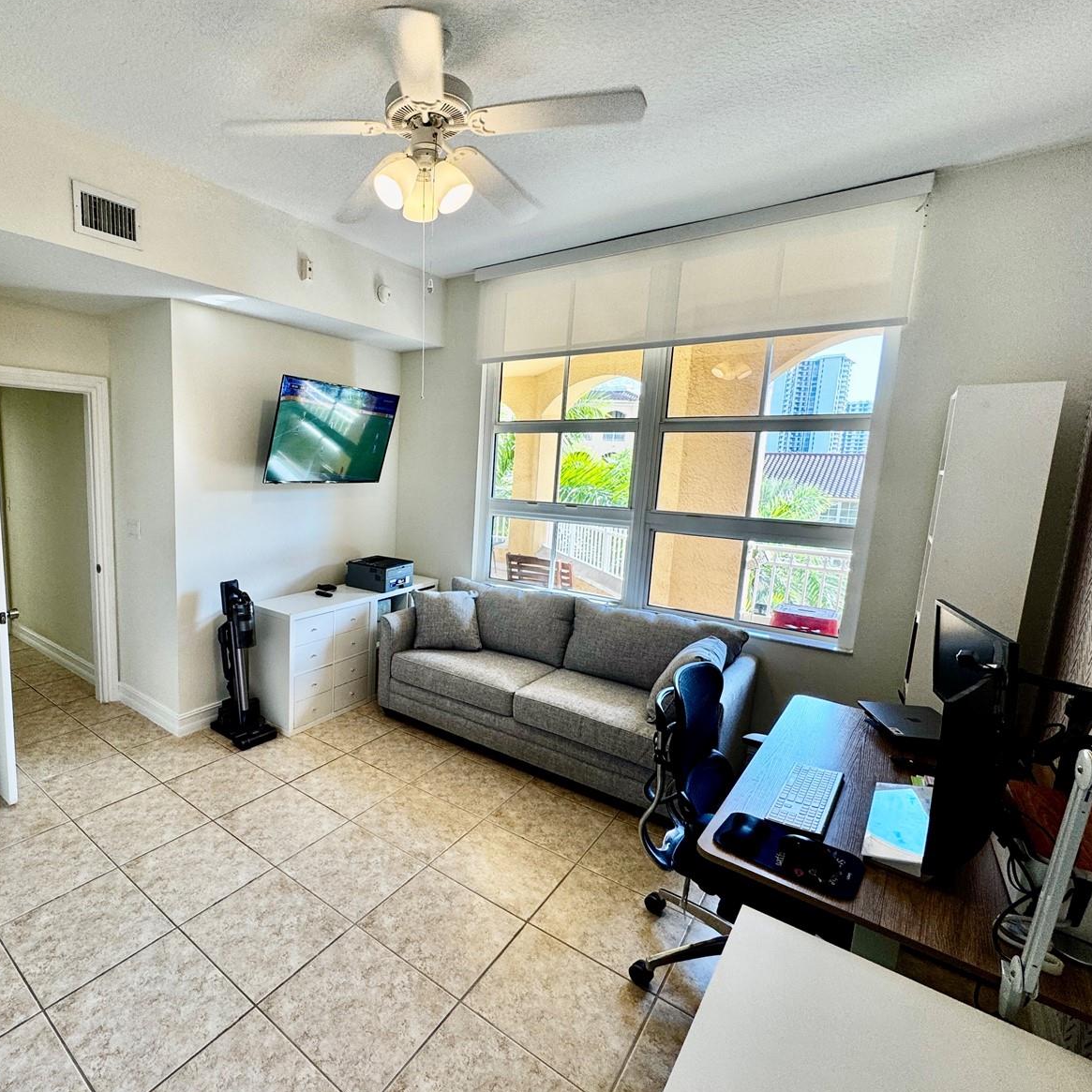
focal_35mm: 17
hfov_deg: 81.2
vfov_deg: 84.0
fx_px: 607
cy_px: 549
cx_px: 366
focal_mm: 2.22
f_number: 2.2
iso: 100
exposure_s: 1/120
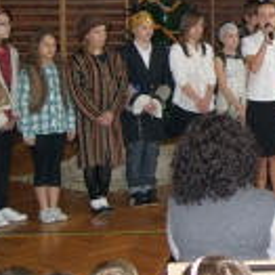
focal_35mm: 103
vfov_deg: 16.8
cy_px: 56
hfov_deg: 15.1
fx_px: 926
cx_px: 460
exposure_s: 1/60
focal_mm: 20
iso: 400
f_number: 4
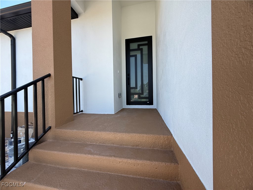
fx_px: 102
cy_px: 95
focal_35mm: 14
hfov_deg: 102.1
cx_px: 126
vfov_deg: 85.7
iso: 50
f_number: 2.2
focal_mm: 2.22
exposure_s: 1/518
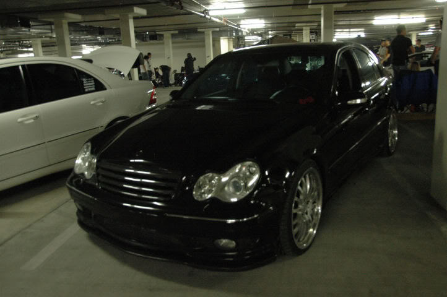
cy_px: 148
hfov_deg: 57.3
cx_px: 224
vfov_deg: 39.9
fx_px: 409
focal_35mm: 33
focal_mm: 22
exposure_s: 1/20
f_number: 3.8
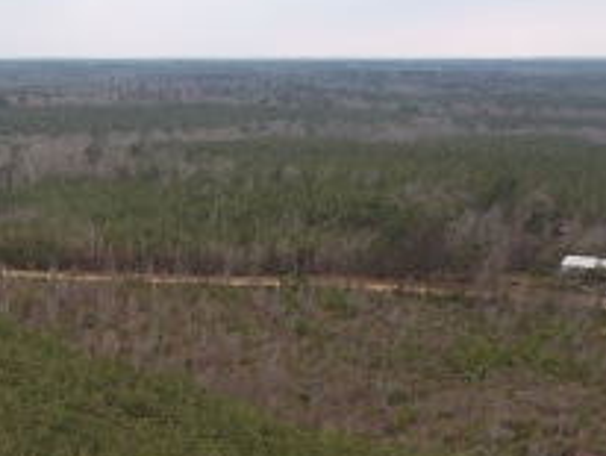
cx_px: 41
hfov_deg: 29.6
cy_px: 594
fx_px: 1087
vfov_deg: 21.4
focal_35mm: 62
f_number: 2.8
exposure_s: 1/226
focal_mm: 3.61
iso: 100
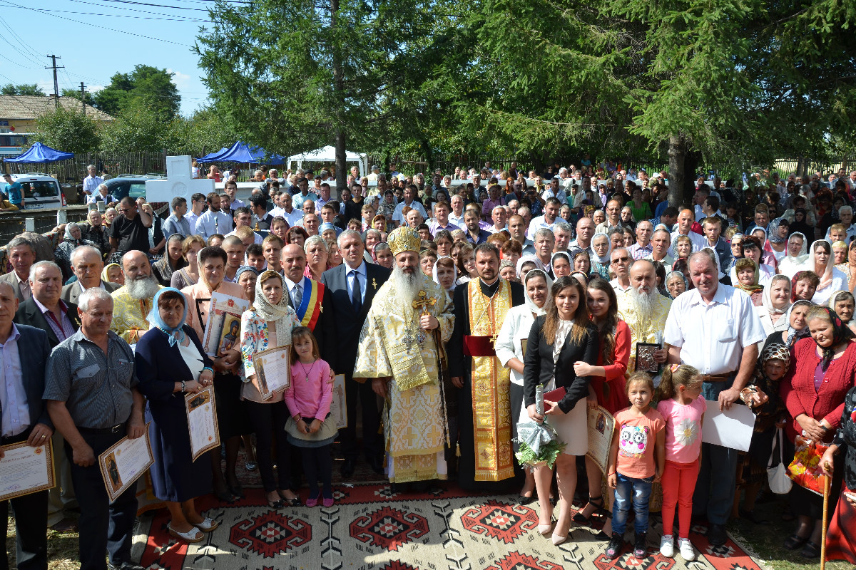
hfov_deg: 67.4
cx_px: 428
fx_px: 642
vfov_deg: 47.9
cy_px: 285
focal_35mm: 27
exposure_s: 1/250
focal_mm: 18
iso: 125
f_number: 8
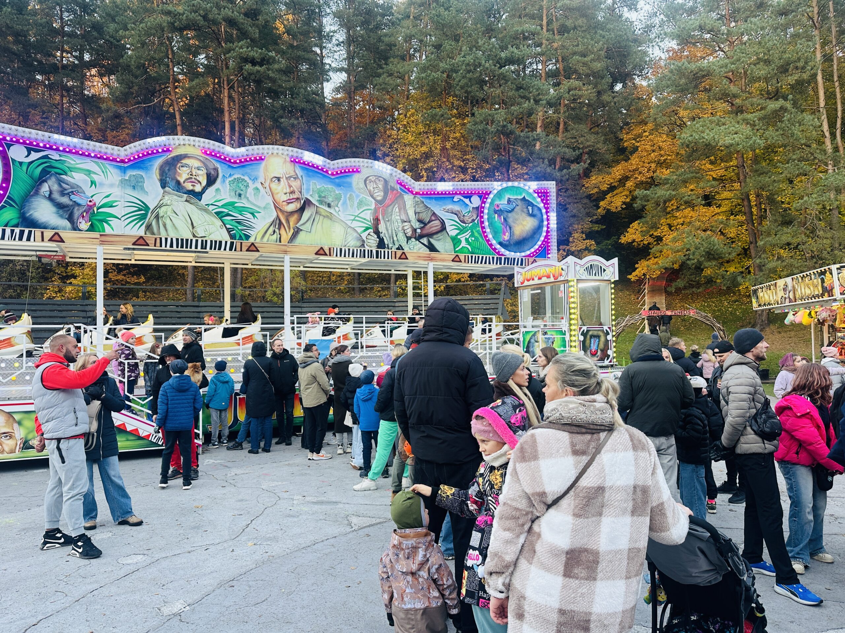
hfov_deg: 71.6
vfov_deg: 56.8
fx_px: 586
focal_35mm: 24
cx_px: 422
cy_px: 316
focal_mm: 6.86
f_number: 1.78
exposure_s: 1/100
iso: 80
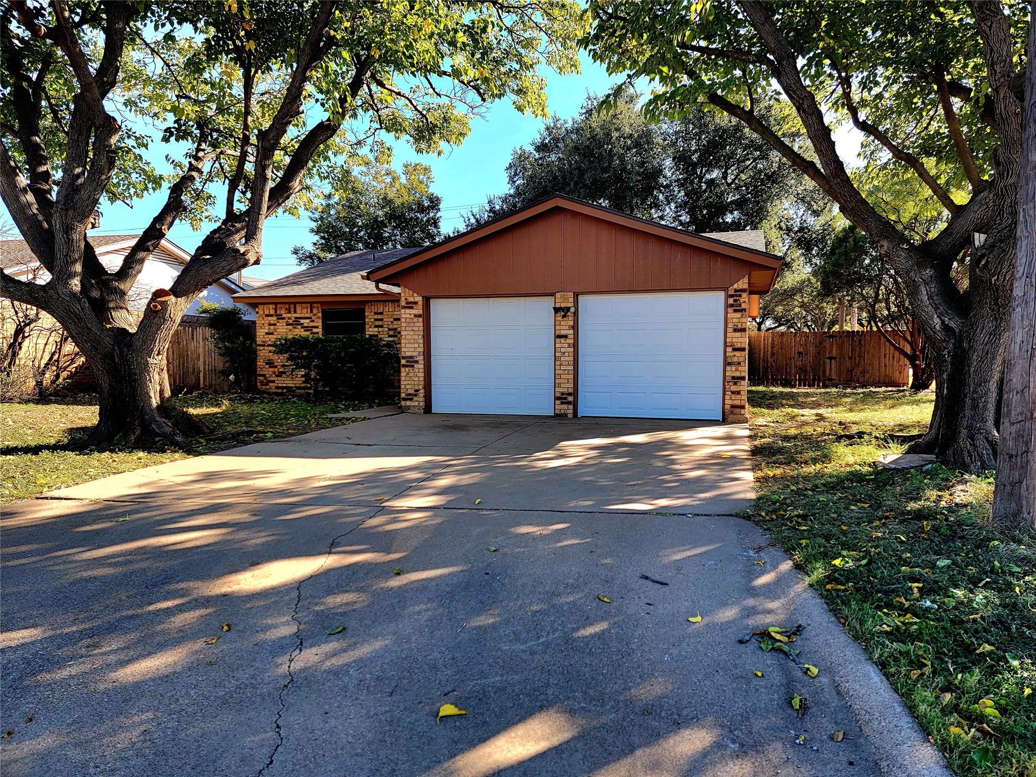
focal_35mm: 24
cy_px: 388
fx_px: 718
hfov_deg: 71.6
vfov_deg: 56.8
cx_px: 518
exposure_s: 1/263
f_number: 1.8
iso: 16
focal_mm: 6.7
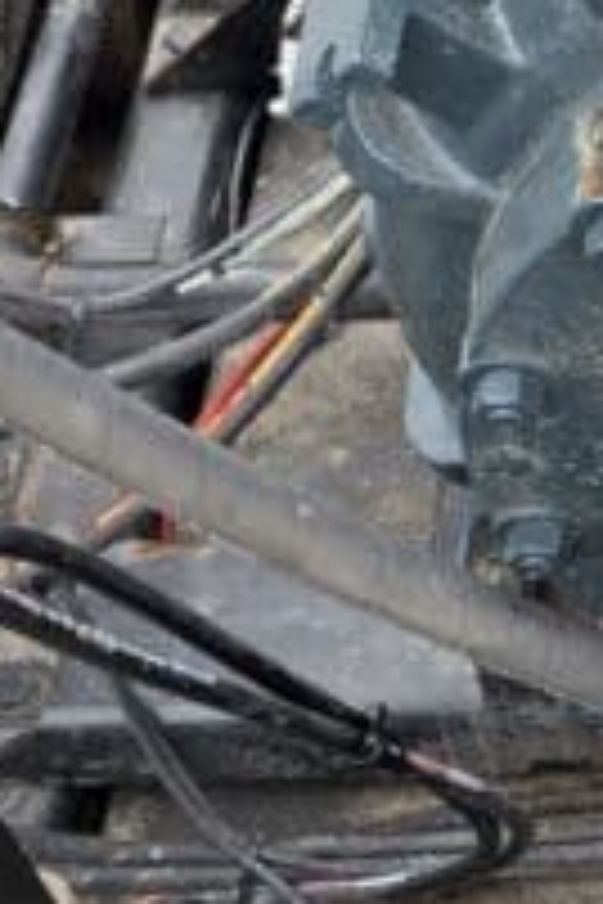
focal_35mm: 95
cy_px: 36
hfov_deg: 13.1
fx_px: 2387
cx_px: 1048
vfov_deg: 20.9
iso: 40
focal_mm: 6.3
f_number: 1.7
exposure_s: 1/180
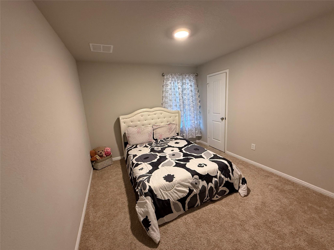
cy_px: 125
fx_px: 135
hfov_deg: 102.1
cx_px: 167
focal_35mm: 14
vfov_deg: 85.7
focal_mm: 2.22
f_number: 2.2
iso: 320
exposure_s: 1/60
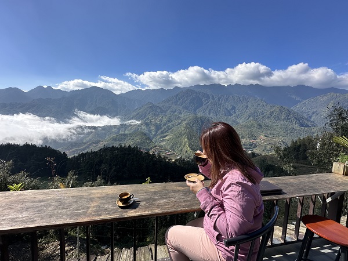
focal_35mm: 14
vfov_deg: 85.7
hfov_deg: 102.1
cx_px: 174
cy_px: 130
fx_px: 141
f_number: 2.2
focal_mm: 2.22
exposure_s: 1/1289
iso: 40
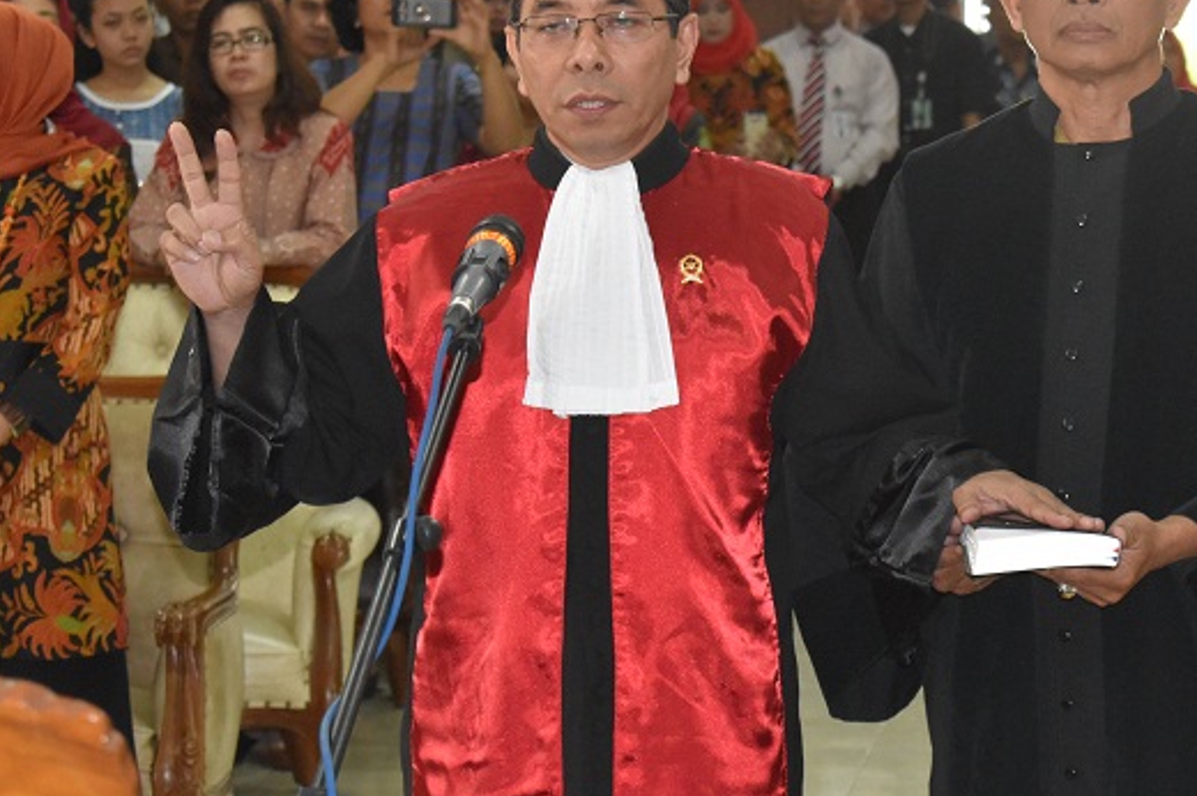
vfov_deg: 9.6
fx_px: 4747
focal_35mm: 143
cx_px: 889
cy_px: 327
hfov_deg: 14.3
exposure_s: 1/60
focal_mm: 55
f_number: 5.6
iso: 2500
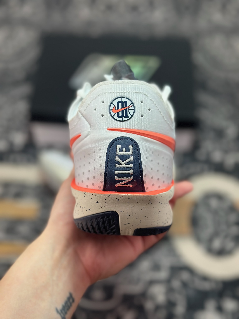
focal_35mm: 48
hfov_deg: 30.3
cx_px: 120
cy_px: 160
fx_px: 442
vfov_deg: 39.7
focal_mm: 6.86
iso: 80
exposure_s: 1/785
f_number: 1.78
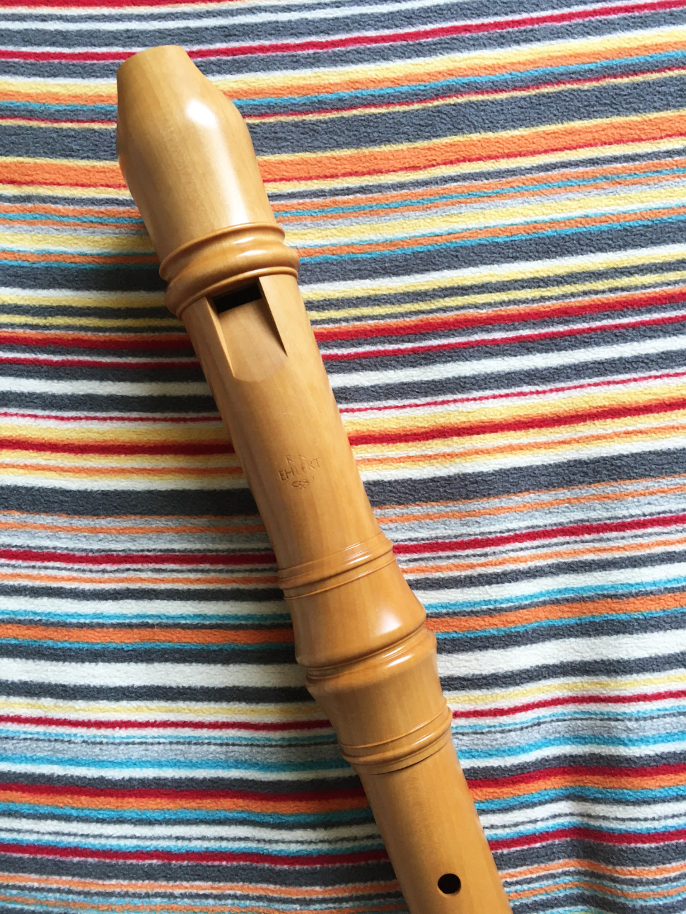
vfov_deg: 61.7
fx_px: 766
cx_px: 343
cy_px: 457
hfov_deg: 48.2
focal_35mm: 29
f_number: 2.2
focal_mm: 4.2
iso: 50
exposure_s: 1/33
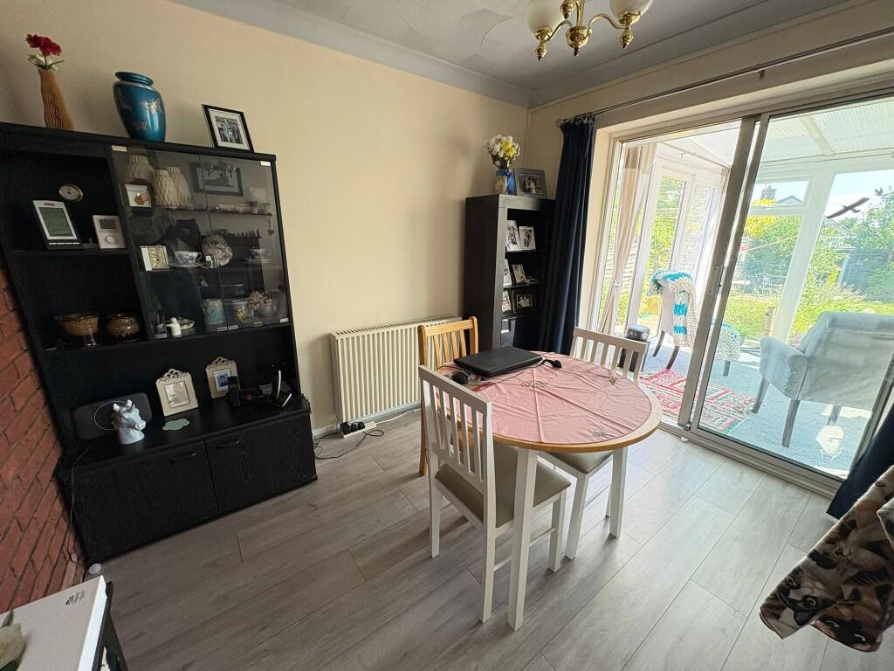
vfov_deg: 85.7
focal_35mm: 14
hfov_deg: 102.1
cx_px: 447
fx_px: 362
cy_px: 336
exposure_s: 1/99
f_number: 2.2
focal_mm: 2.22
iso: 160
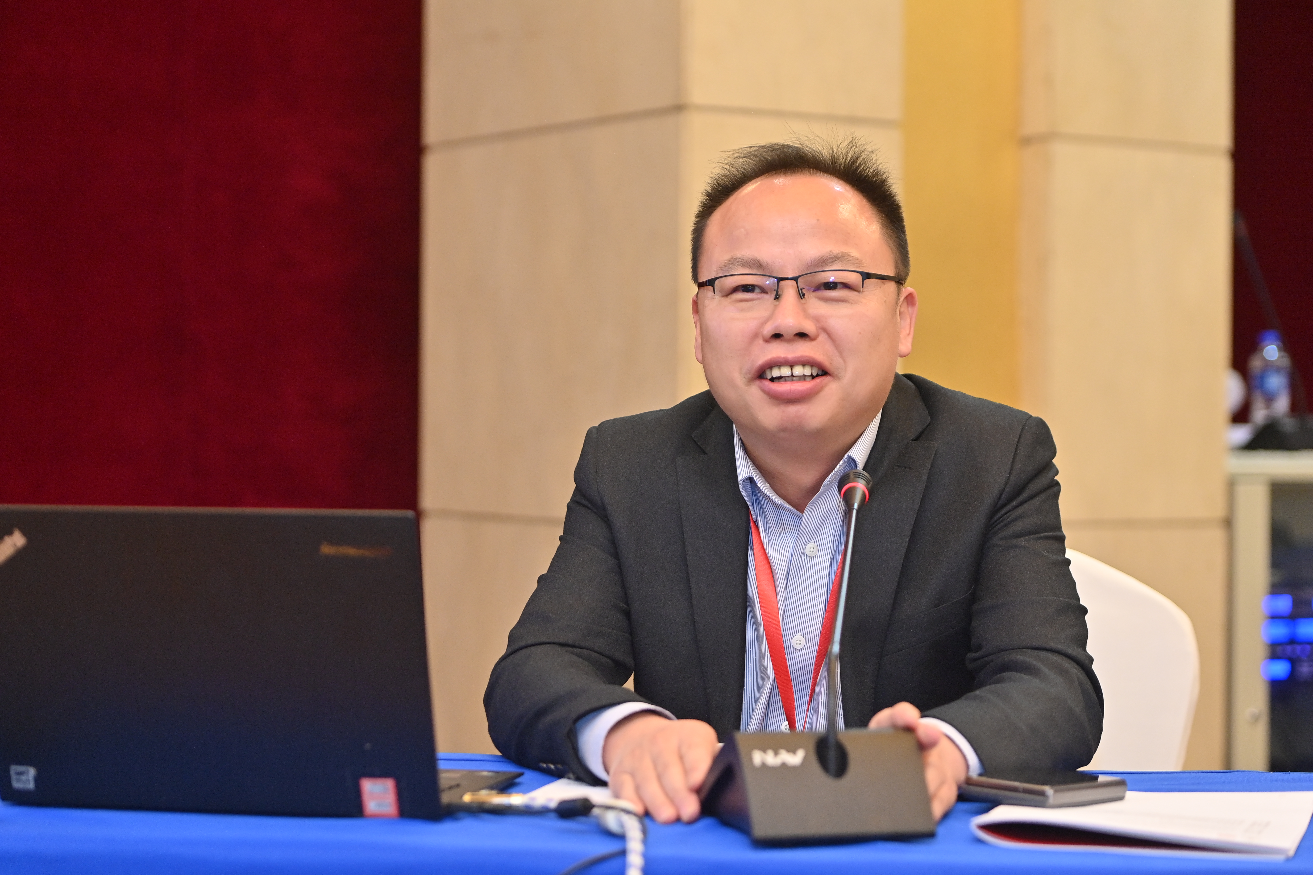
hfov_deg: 25.4
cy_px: 438
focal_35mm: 80
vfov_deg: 17.1
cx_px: 656
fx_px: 2918
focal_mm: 80
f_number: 3.2
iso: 1600
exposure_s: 1/125
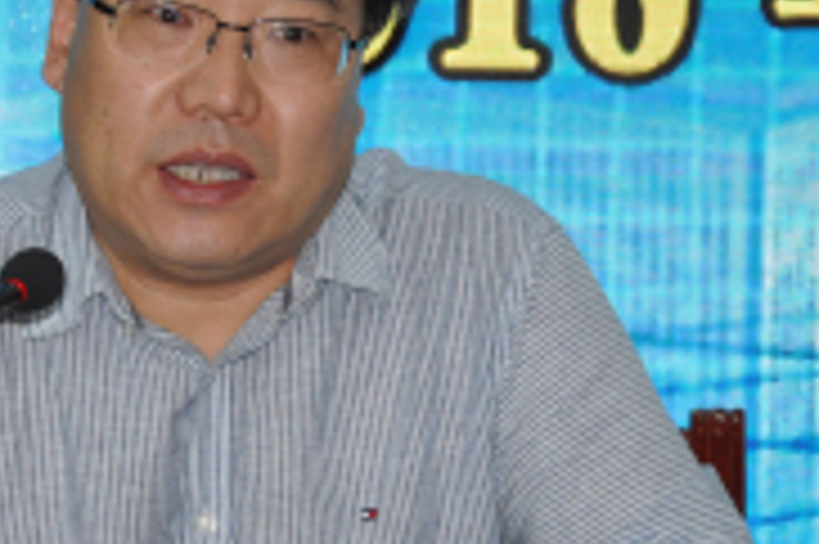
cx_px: 270
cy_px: 342
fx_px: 5796
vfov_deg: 5.4
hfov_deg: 8.1
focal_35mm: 255
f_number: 5.3
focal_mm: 62
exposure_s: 1/125
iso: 720
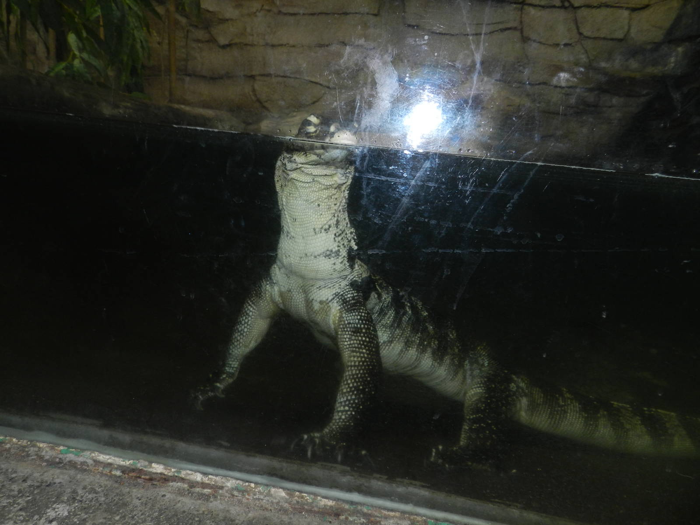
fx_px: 465
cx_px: 350
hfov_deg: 73.9
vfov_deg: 58.9
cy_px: 262
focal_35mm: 23
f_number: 3.4
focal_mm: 4
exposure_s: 1/30
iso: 200
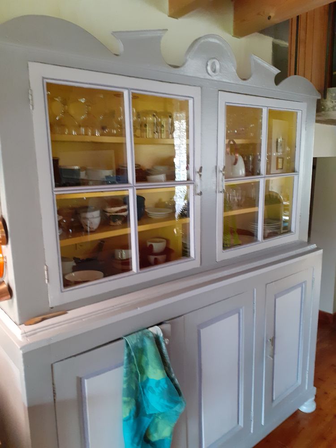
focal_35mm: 27
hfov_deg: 51.4
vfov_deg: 65.3
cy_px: 224
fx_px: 349
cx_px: 168
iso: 320
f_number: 1.9
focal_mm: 3.6
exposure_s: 1/25
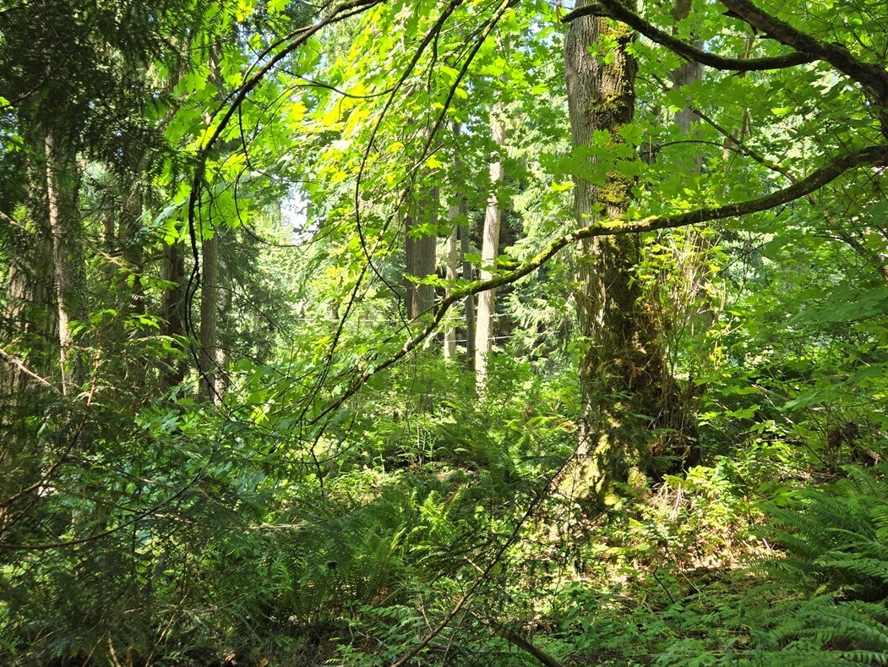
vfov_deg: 40.7
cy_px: 321
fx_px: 898
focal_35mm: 35
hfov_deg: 52.3
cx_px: 357
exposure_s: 1/180
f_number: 1.8
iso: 100
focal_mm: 5.4
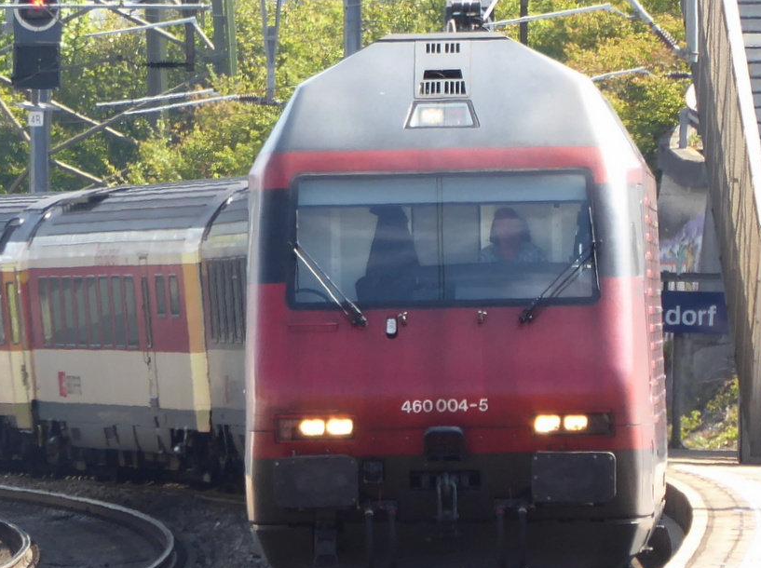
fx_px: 11545
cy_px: 281
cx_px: 302
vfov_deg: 2.8
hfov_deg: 3.8
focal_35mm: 526
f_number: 5.9
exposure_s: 1/80
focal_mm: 57.7
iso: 100
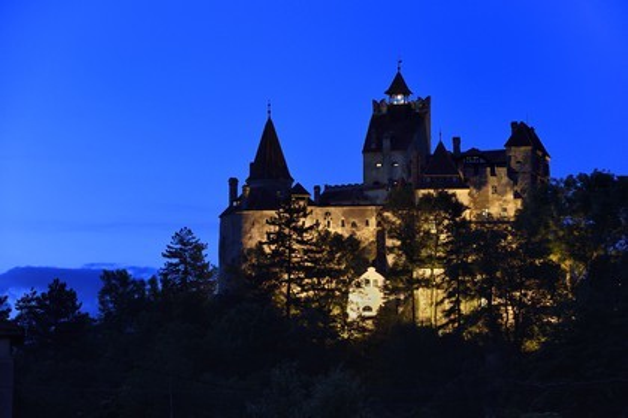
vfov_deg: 10.2
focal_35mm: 135
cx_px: 314
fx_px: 2355
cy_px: 209
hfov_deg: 15.2
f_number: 7.1
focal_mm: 135
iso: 1600
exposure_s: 1/2.5
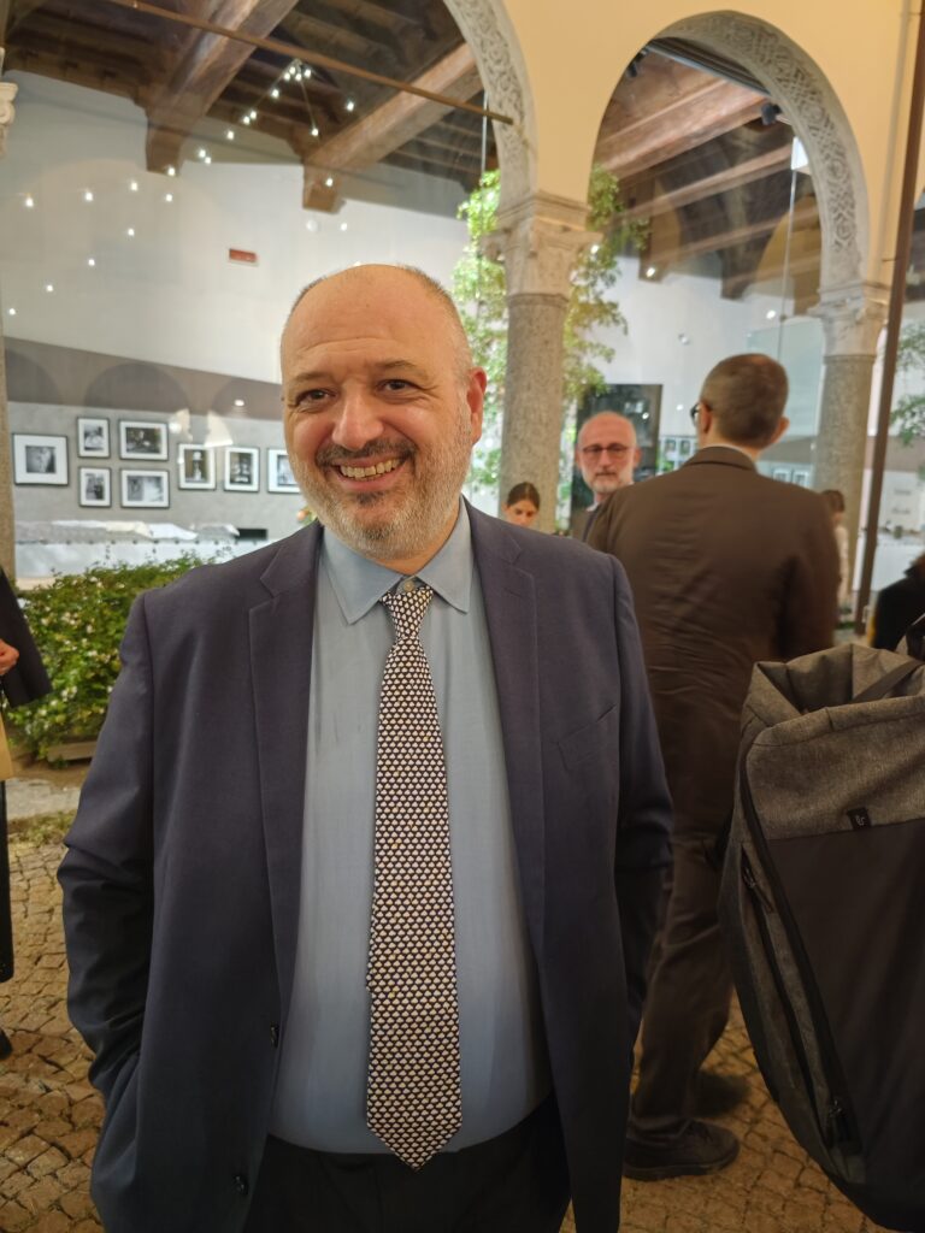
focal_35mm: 23
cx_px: 462
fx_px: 819
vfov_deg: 73.9
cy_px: 616
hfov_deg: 58.9
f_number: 1.69
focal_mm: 7.01
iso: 4521
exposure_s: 1/20
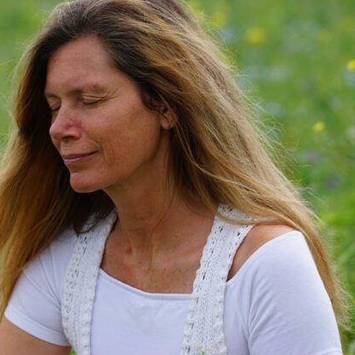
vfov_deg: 7.1
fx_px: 2843
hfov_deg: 7.1
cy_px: 177
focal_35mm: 245
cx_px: 108
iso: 100
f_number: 6.3
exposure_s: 1/250
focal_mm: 191
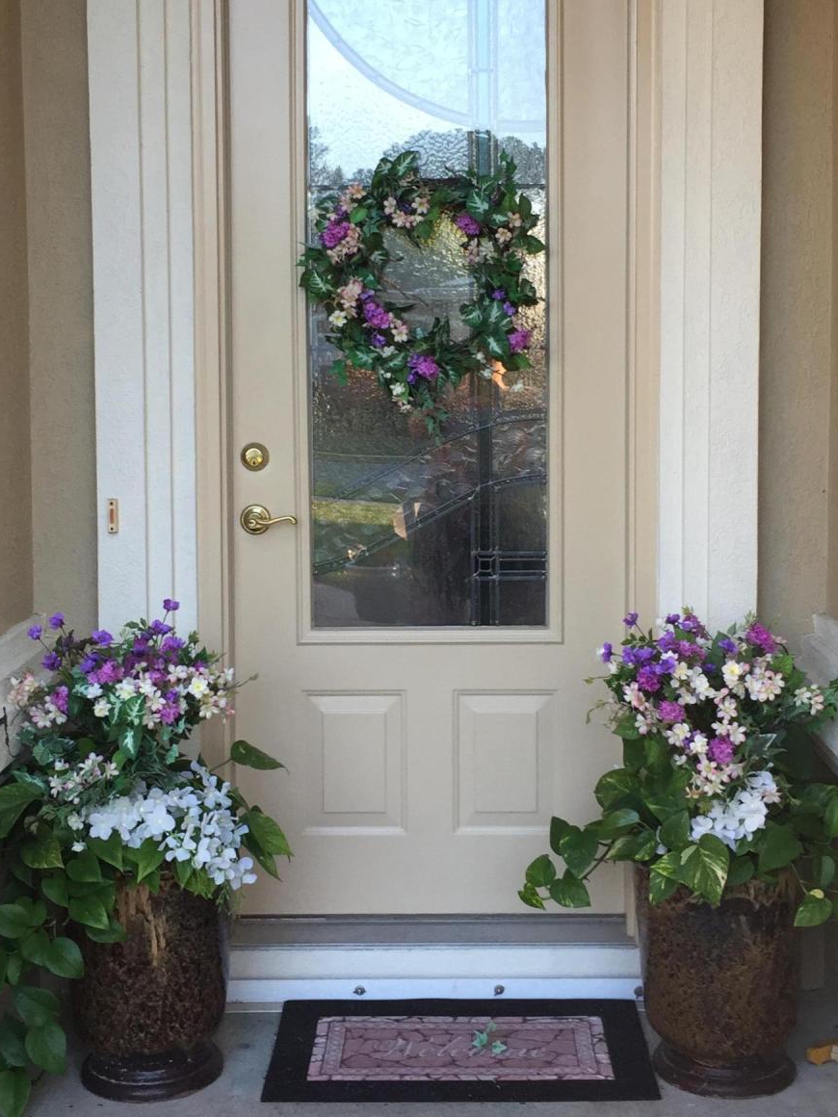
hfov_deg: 29.1
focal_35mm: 50
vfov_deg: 38.0
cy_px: 440
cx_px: 448
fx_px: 1614
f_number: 2.2
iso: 50
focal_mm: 4.15
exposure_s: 1/120
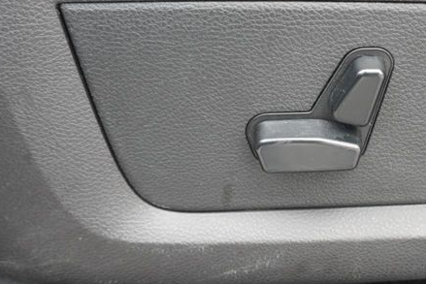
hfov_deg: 34.5
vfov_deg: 24.2
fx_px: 663
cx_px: 344
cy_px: 123
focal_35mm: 56
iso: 320
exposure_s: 1/60
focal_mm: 16
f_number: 4
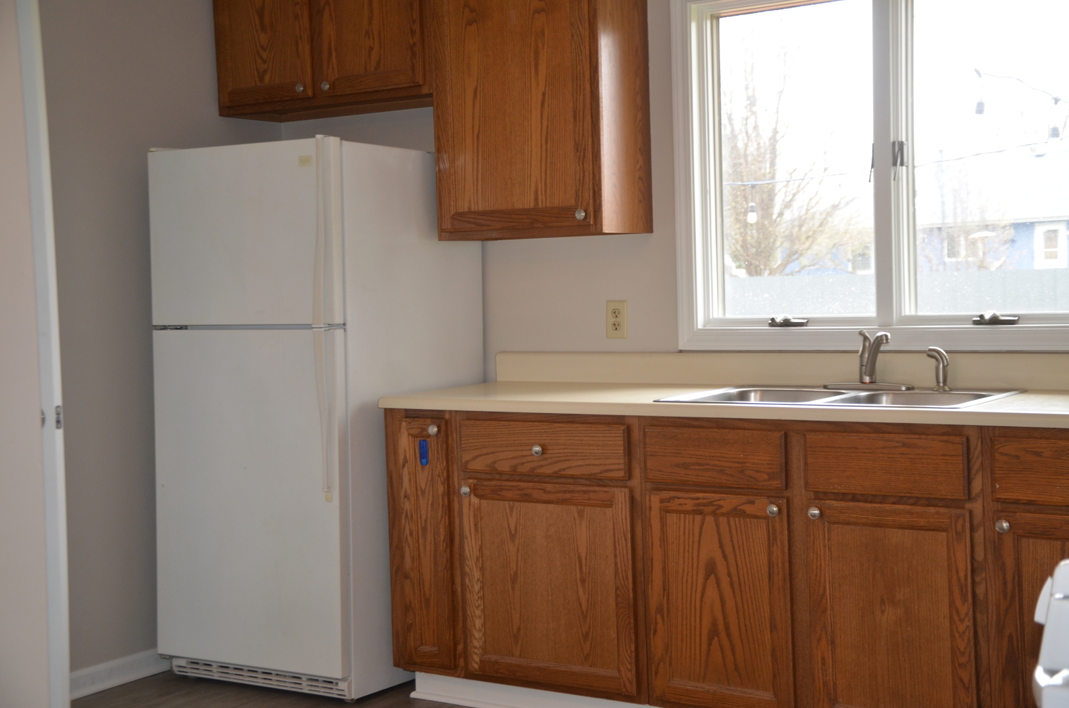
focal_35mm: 52
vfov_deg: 25.6
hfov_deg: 37.9
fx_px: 1556
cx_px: 534
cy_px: 354
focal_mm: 35
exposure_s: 1/80
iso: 400
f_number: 4.5
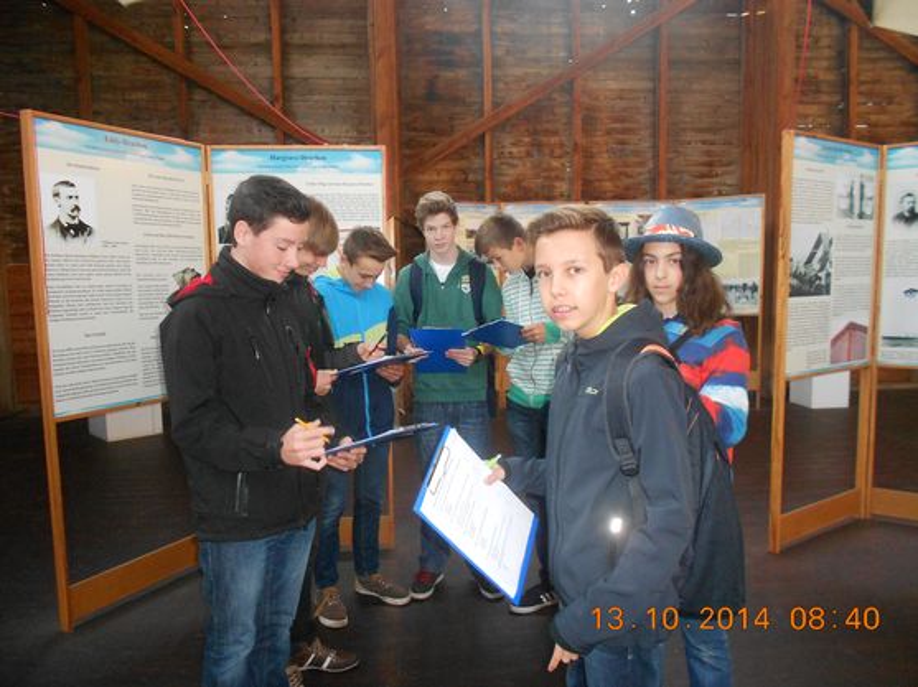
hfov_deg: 67.3
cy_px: 344
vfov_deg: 53.0
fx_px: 689
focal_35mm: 26
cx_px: 459
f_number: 3.2
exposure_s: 1/25
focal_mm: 4.6
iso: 320
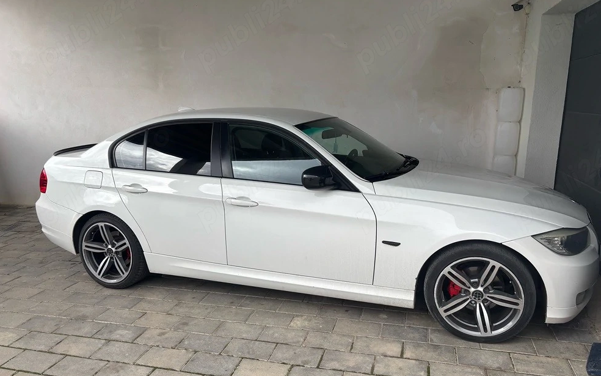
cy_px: 182
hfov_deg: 66.5
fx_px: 459
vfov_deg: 44.5
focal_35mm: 28
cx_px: 303
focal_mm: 5.96
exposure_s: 1/894
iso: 50
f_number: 1.6
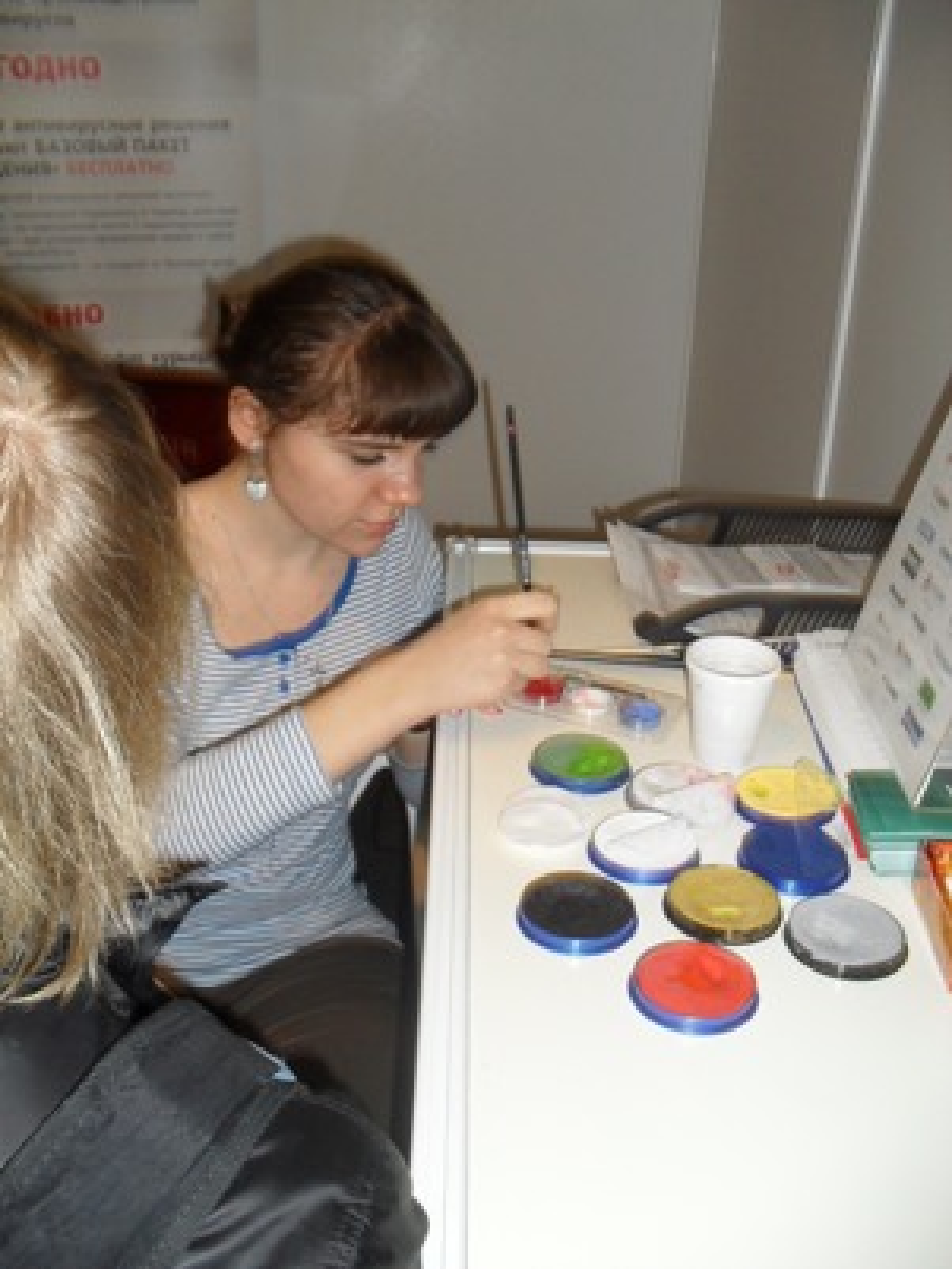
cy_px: 634
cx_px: 476
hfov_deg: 40.7
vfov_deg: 52.6
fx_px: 1283
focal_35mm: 35
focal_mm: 6.3
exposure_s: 1/45
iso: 200
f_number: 3.2
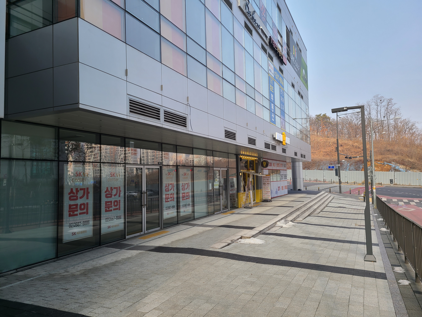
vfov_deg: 53.1
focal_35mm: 26
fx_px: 317
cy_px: 158
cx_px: 211
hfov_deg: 67.3
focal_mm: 5.4
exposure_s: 1/622
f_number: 1.8
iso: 40
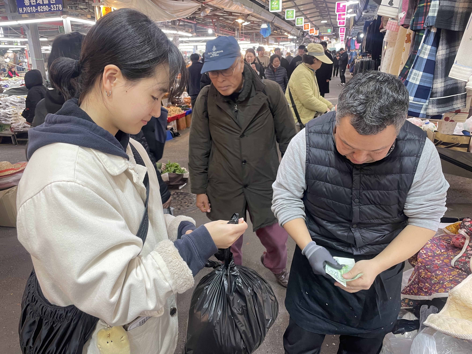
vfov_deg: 53.1
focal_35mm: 26
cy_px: 177
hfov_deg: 67.3
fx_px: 355
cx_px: 236
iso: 80
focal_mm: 4.2
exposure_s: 1/60
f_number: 1.6
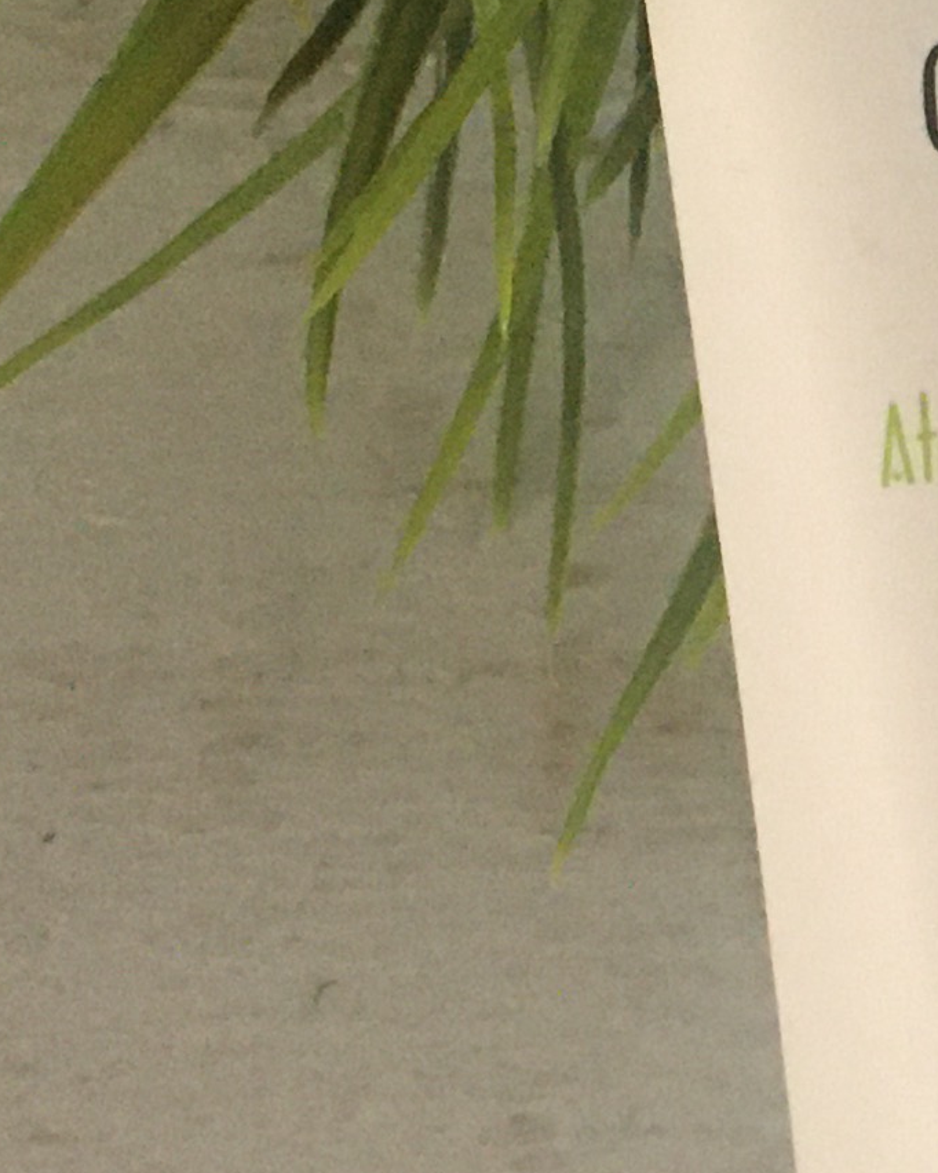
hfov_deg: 11.3
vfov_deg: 14.4
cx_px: 1153
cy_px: 731
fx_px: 4652
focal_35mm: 134
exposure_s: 1/25
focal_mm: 4.15
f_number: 2.2
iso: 200
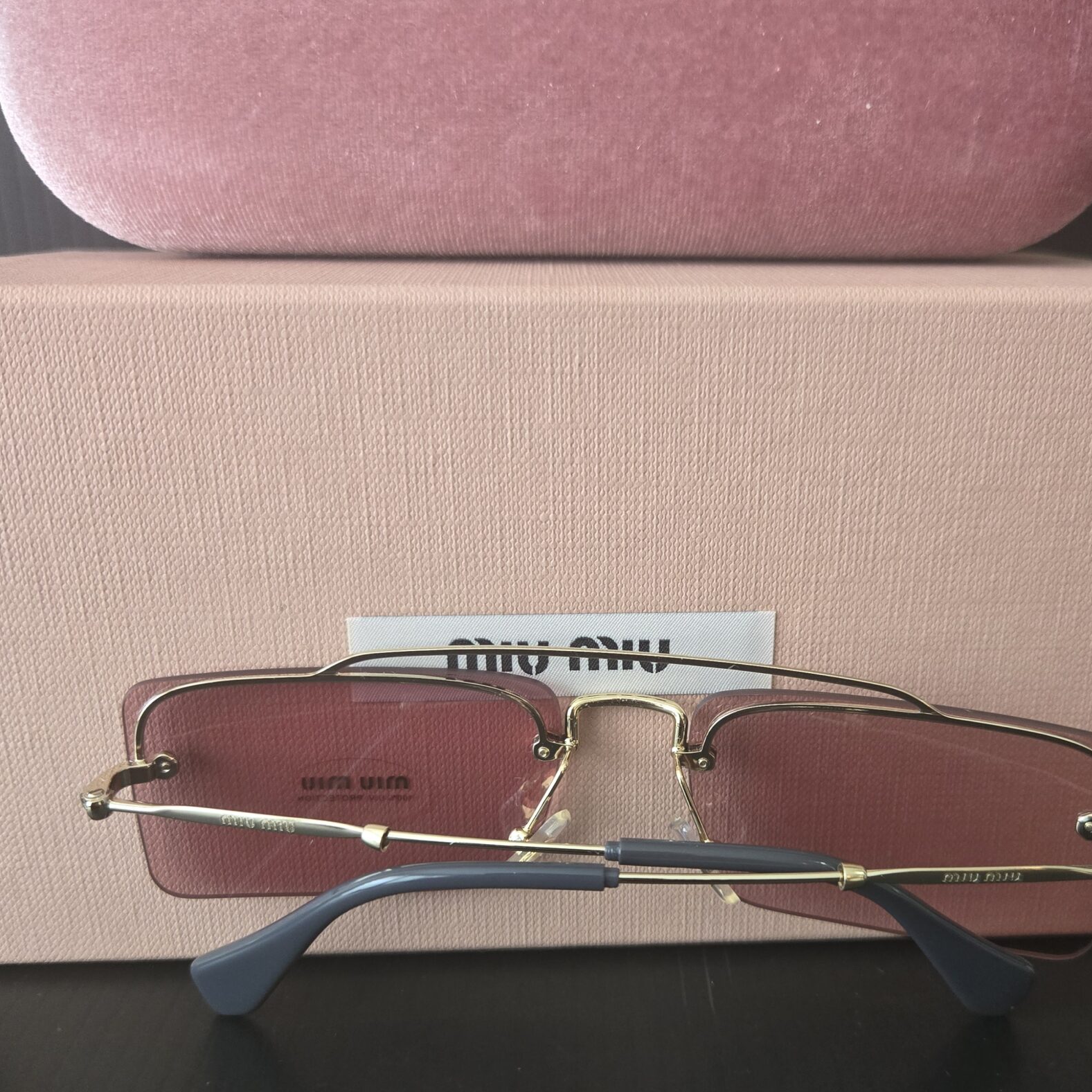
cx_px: 642
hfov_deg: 49.5
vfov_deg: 49.3
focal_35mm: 33
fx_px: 1178
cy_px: 671
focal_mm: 5.4
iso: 640
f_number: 1.8
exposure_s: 1/120
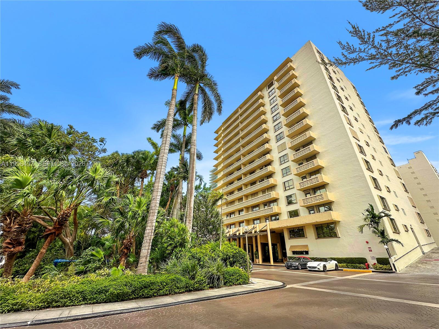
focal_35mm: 14
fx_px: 178
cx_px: 220
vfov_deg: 85.7
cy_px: 164
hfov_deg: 102.1
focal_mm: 2.22
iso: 50
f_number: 2.2
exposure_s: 1/1700
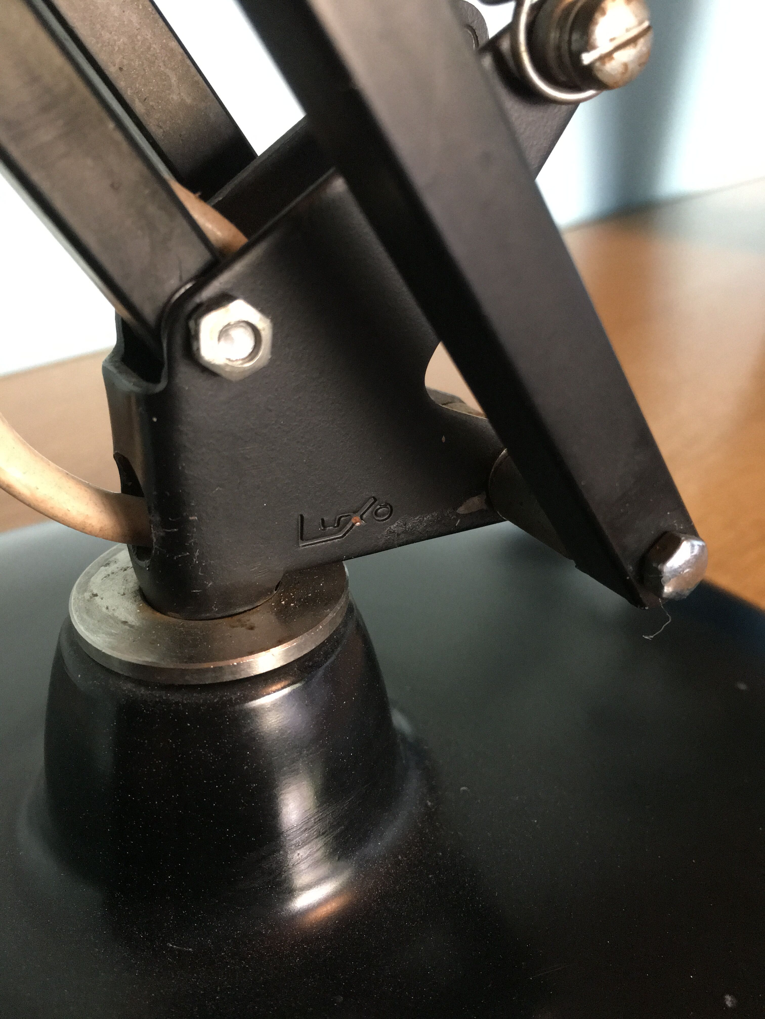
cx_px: 382
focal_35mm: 29
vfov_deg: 61.7
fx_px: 855
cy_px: 510
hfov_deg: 48.2
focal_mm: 4.15
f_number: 2.2
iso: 320
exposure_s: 1/17
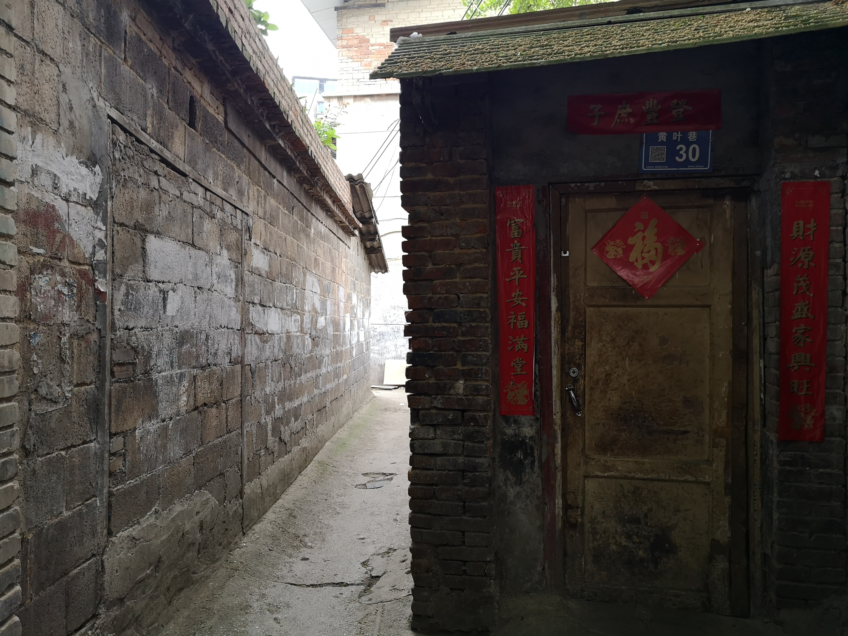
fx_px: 661
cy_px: 318
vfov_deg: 51.4
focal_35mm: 27
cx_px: 424
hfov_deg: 65.3
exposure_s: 1/50
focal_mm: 3.95
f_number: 1.8
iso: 125
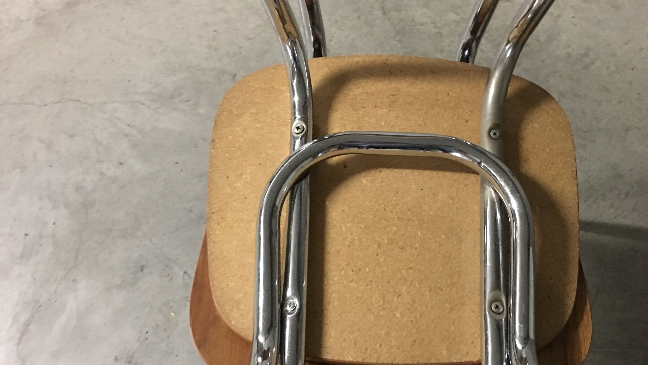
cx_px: 371
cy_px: 194
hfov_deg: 52.6
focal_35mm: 38
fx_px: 653
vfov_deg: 31.2
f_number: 2.2
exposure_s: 1/4
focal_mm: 4.15
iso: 125
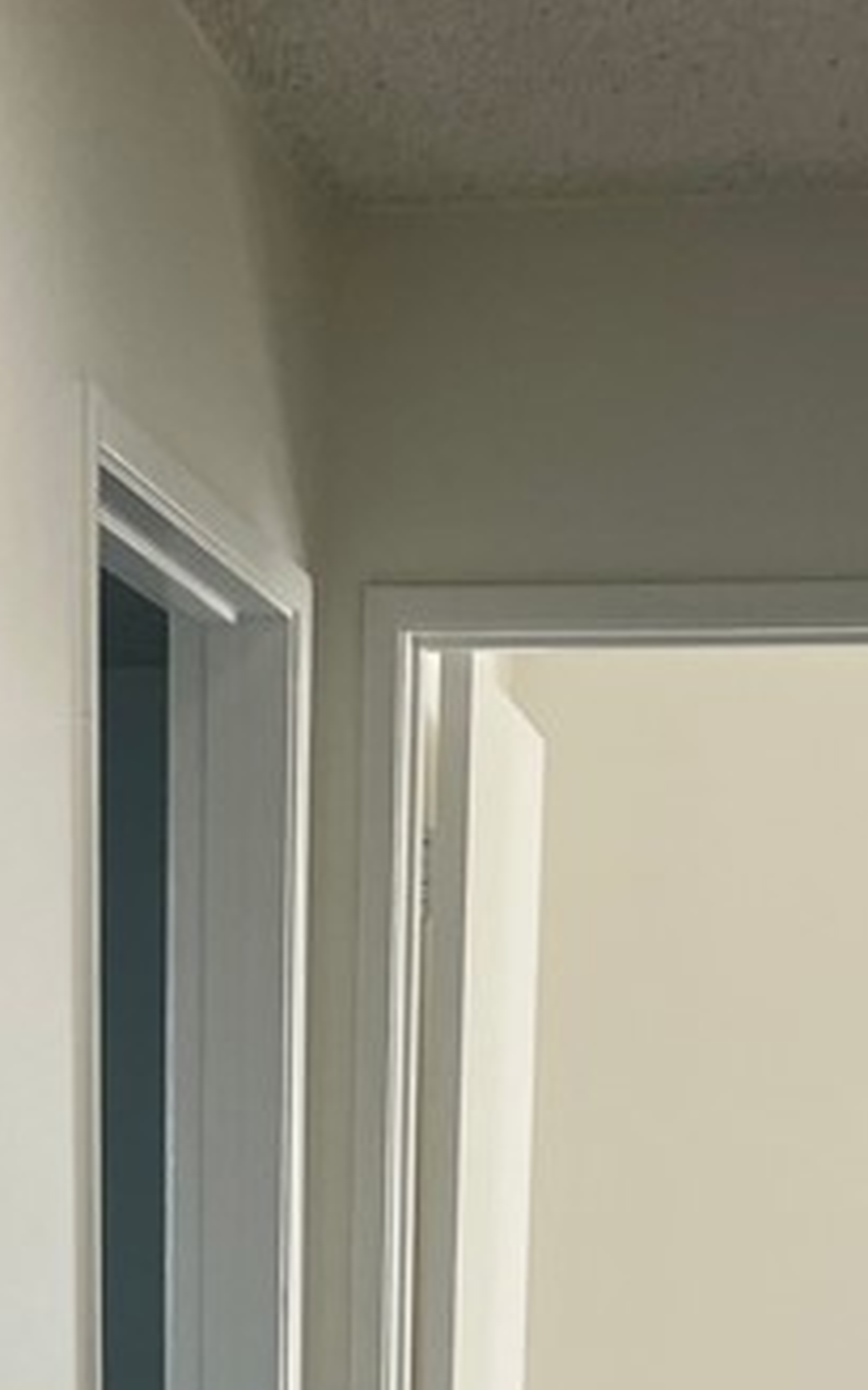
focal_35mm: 86
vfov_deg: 21.5
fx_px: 3255
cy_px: 1856
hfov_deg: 15.2
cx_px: 326
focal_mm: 5.7
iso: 100
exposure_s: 1/120
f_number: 1.5
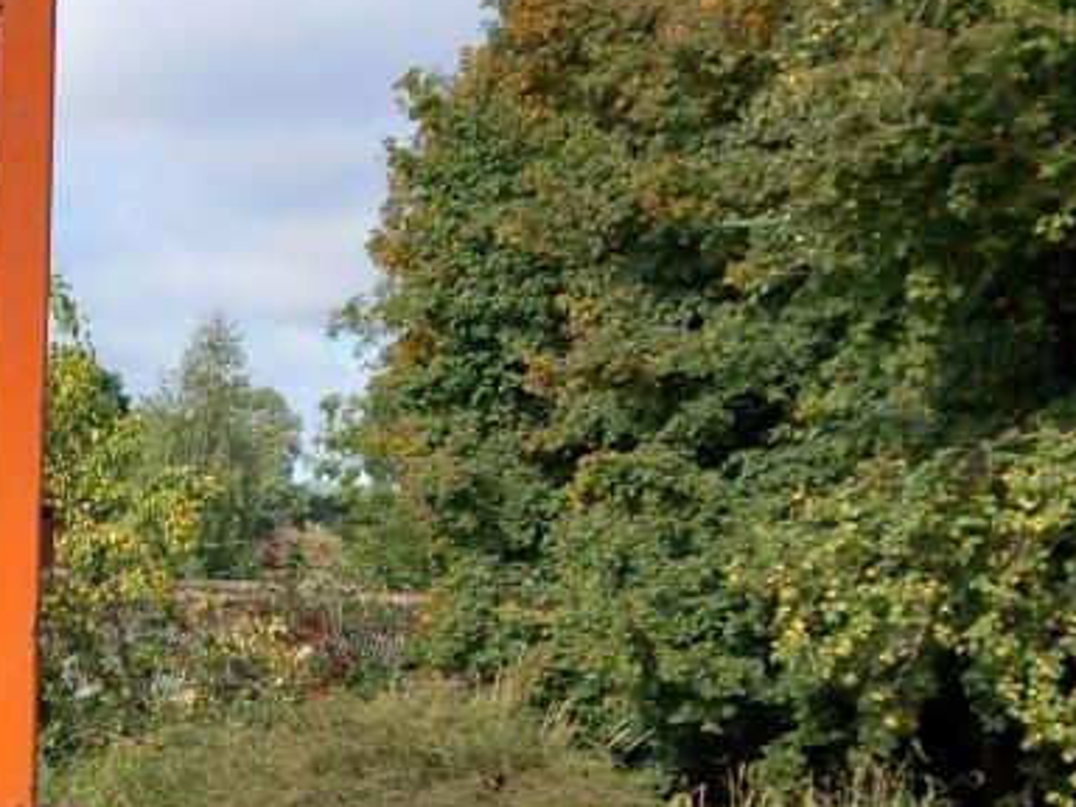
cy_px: 925
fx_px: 2238
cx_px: -331
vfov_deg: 19.4
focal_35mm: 72
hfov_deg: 23.7
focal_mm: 4
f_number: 1.8
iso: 20
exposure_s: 1/224
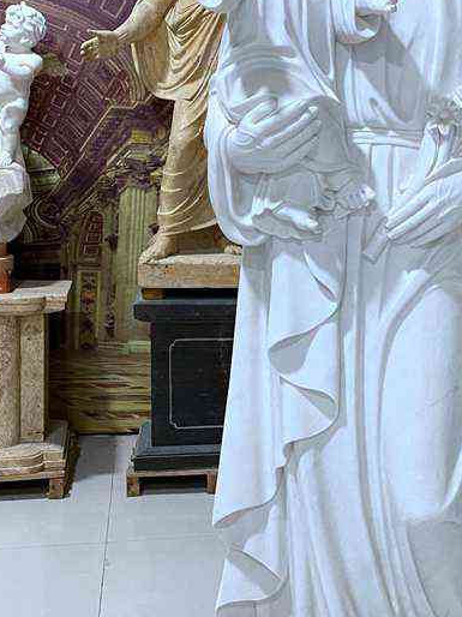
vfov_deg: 35.6
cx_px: 406
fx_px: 962
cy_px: 298
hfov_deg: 26.2
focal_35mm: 54
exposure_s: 1/60
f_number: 1.8
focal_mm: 4.25
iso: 320
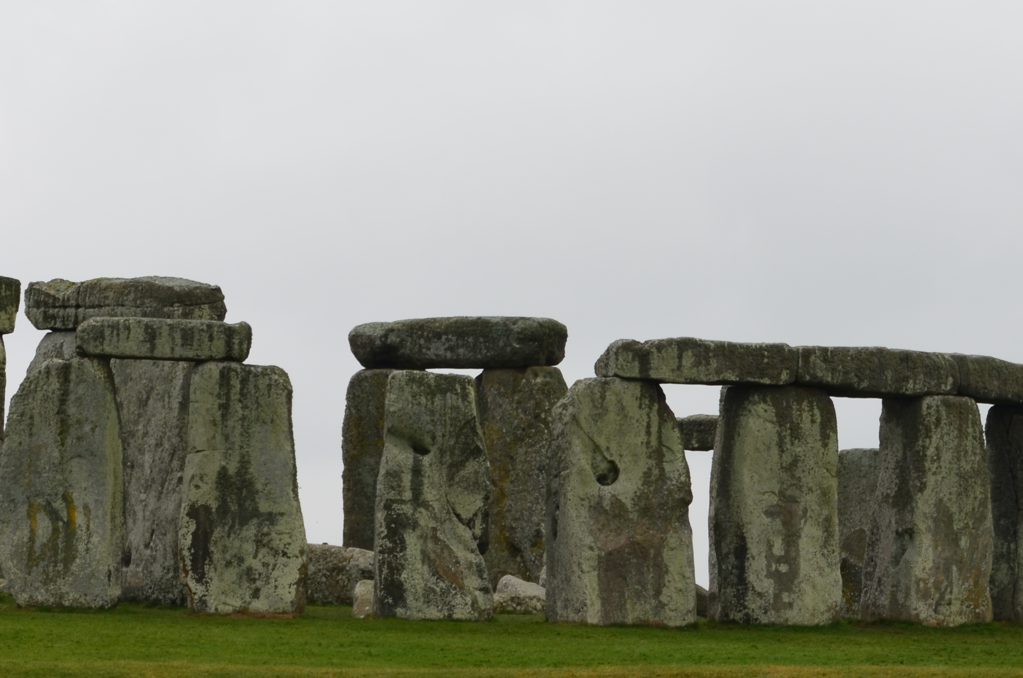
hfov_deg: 13.0
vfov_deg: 8.6
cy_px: 484
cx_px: 251
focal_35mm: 158
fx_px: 4479
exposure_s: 1/60
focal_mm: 55
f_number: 10
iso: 200
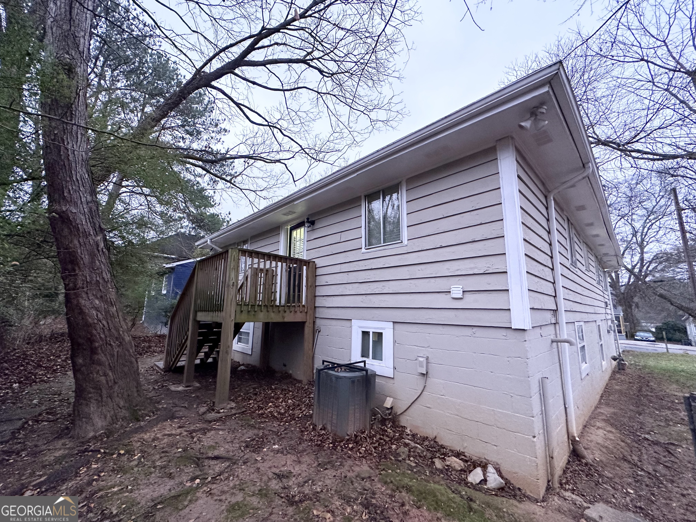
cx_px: 348
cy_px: 261
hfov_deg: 102.1
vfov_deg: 85.7
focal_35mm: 14
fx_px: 281
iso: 320
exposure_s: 1/66
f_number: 2.2
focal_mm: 2.22
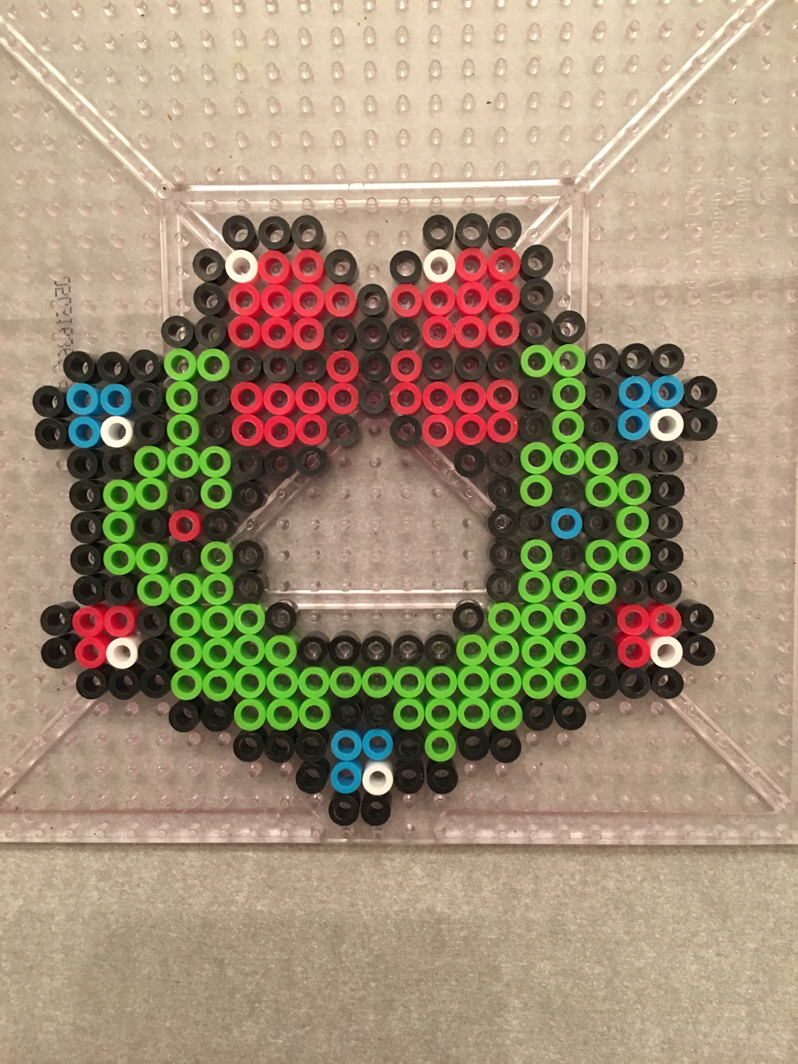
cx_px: 399
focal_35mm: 29
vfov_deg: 61.7
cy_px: 532
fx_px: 891
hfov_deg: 48.2
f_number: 2.2
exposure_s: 1/15
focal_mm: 4.15
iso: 125
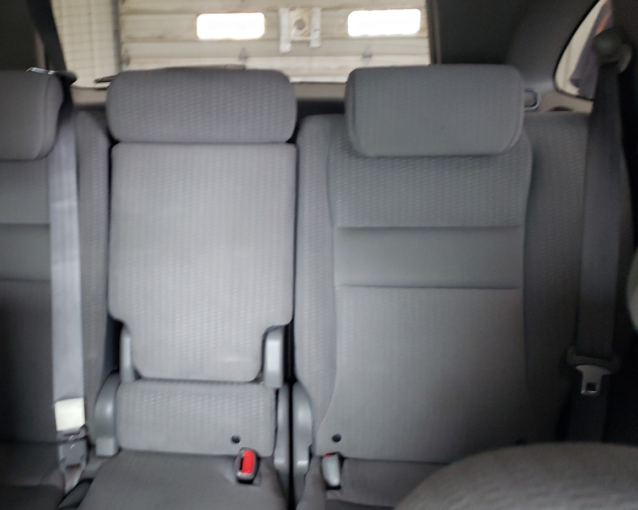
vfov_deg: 42.2
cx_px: 236
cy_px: 258
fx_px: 661
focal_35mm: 35
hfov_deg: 51.0
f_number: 1.5
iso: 275
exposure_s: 1/33
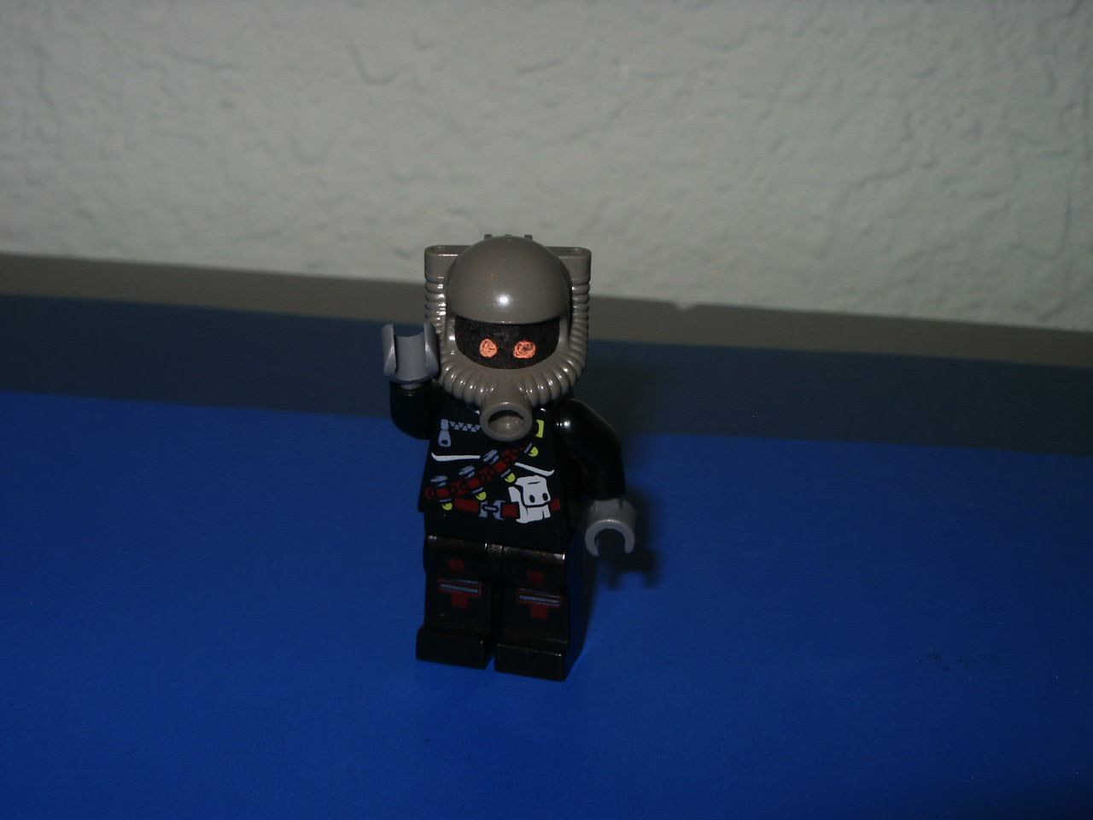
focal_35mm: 78
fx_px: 2463
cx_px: 546
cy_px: 410
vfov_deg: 18.9
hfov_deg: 25.0
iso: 64
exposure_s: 1/60
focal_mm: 15.5
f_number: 8
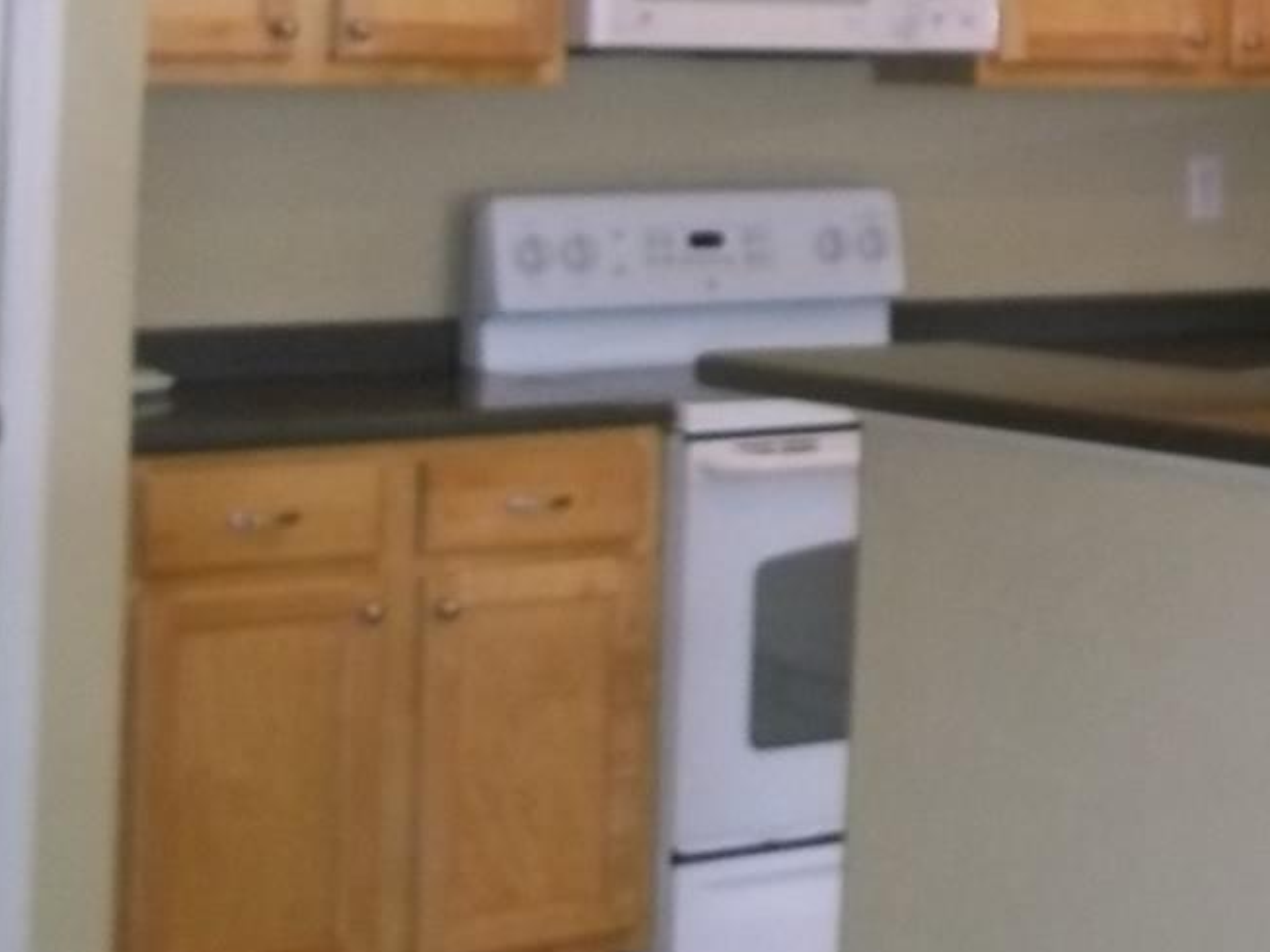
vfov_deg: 12.8
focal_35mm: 113
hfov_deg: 16.7
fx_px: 4146
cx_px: 1535
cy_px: -140
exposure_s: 1/40
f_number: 3.1
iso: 160
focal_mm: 6.5
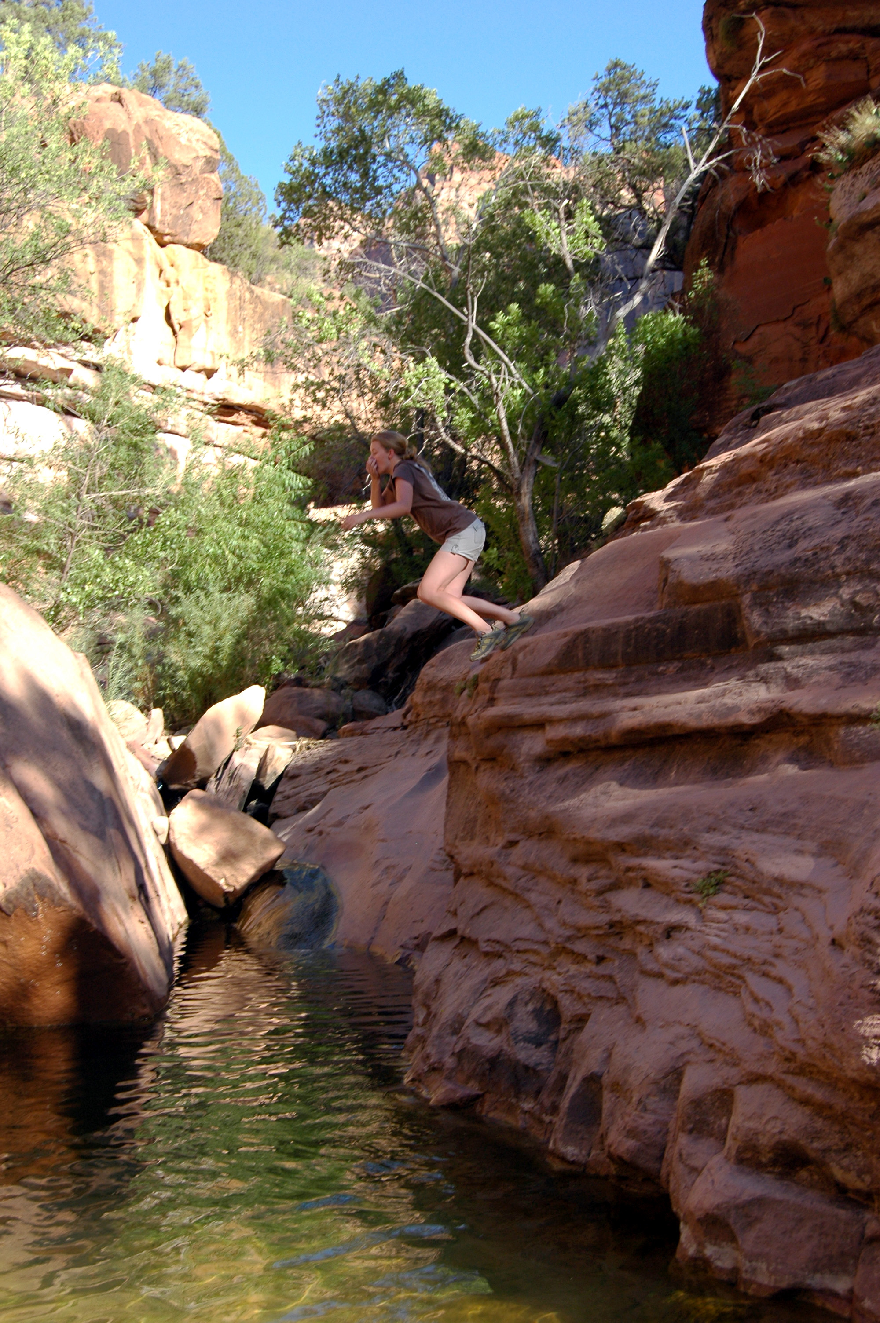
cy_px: 662
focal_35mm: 45
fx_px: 1653
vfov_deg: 43.6
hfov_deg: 29.8
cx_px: 440
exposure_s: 1/200
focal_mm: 30
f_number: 7.1
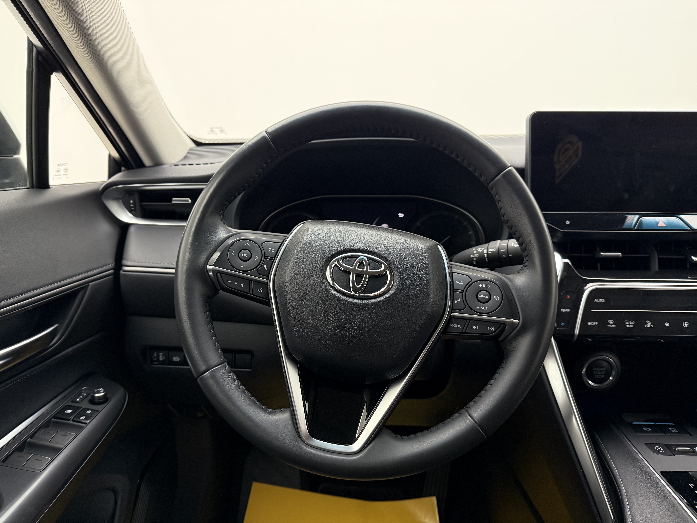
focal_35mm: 24
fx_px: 483
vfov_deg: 56.8
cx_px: 348
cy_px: 262
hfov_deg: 71.6
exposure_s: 1/60
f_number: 1.78
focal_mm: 6.76
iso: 250
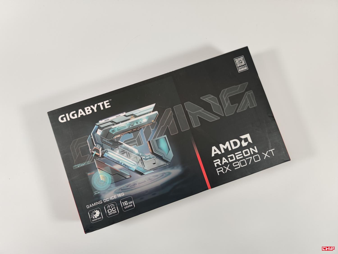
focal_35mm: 25
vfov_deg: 54.9
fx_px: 244
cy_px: 127
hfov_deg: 69.4
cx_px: 169
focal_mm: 6.78
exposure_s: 1/100
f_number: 1.85
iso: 86
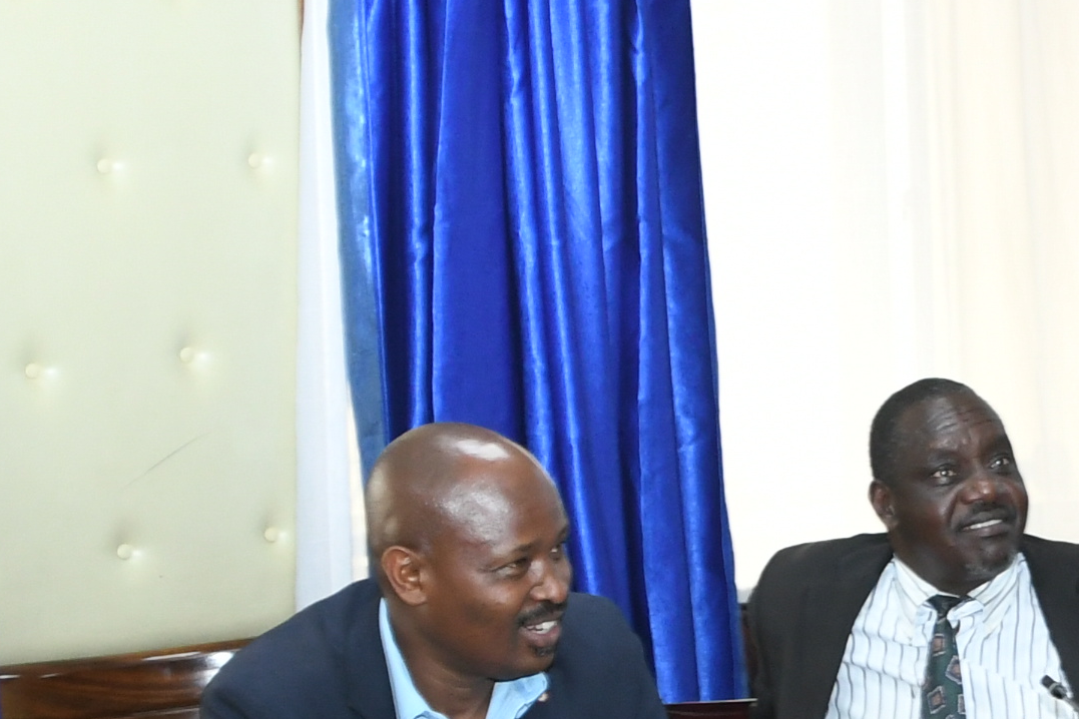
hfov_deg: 15.6
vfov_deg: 10.7
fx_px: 3836
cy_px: 468
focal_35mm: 128
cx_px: 1183
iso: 1000
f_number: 5
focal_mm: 22
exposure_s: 1/100
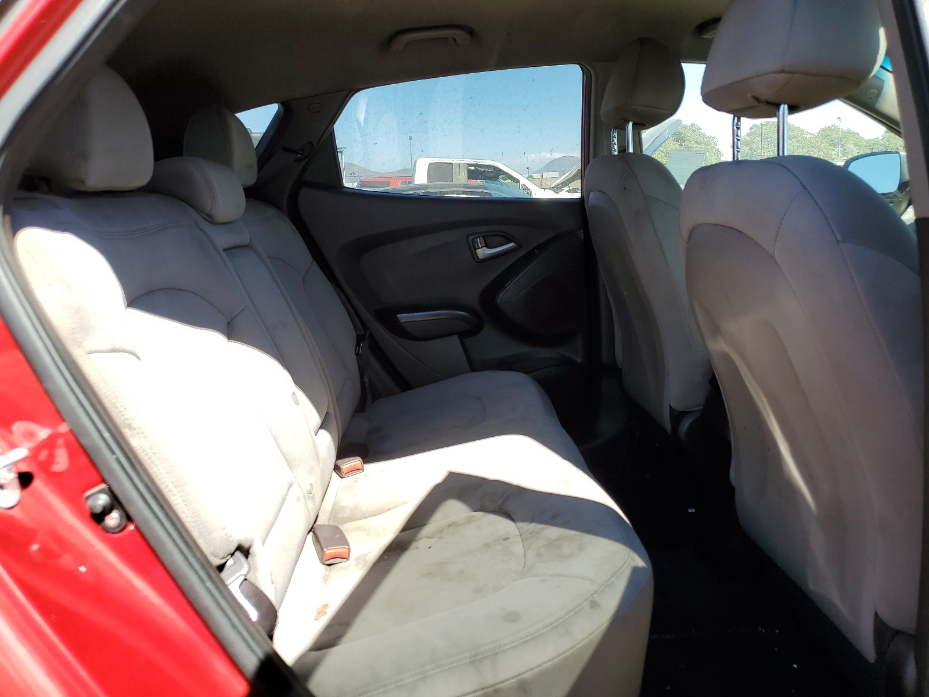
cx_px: 464
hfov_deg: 67.3
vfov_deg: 53.1
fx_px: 698
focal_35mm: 26
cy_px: 348
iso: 50
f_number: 1.5
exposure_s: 1/625
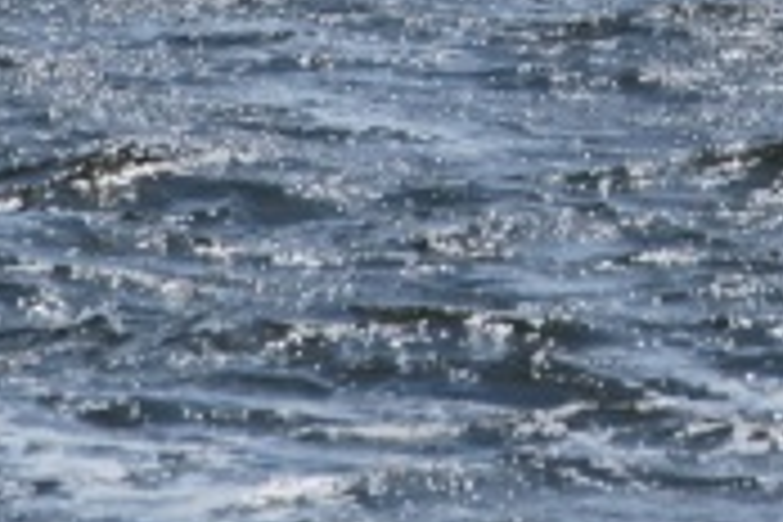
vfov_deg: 1.3
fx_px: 23010
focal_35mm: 1058
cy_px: -659
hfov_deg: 1.9
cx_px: 1413
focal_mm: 230
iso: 200
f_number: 13
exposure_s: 1/500
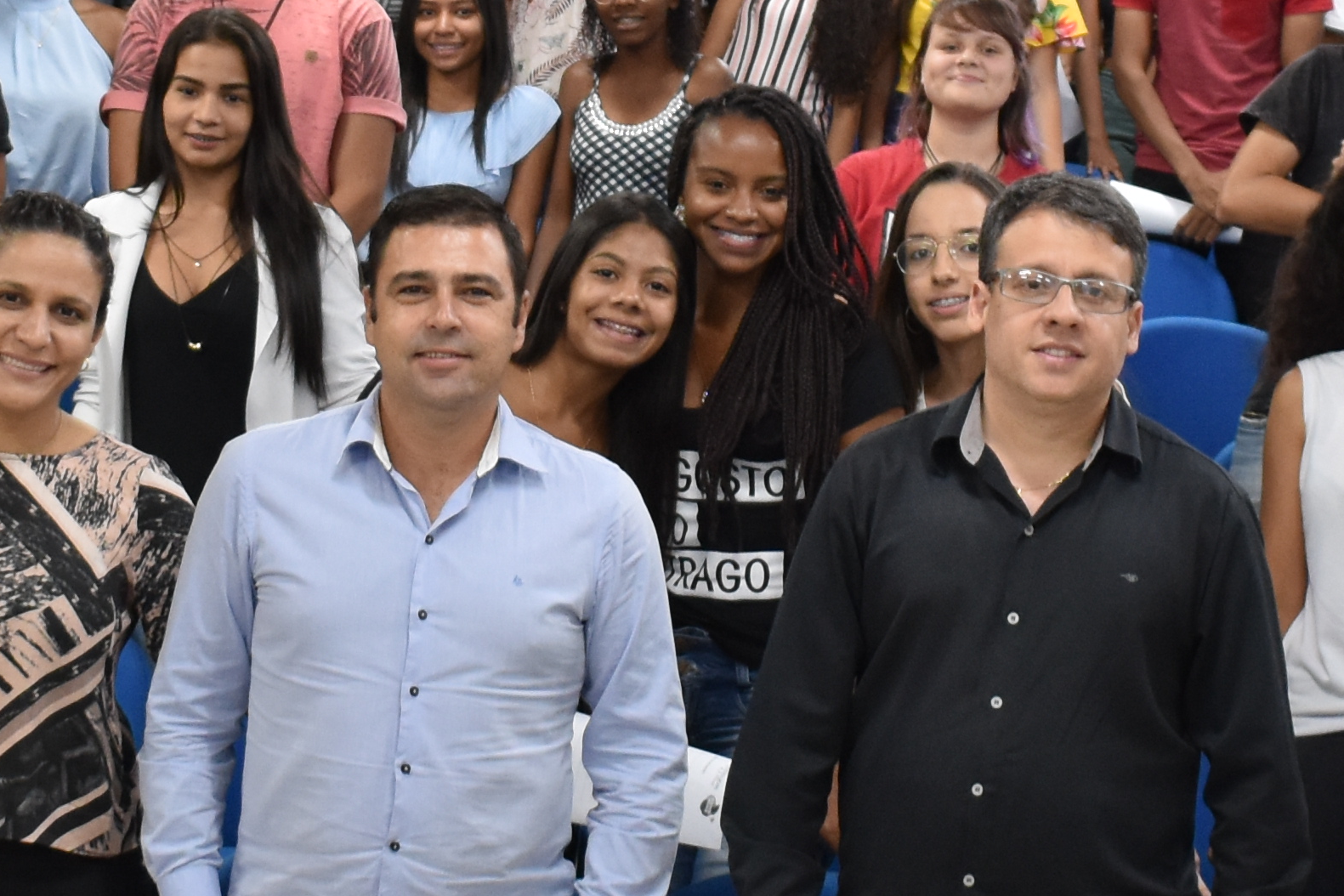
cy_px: 177
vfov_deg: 10.4
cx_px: 648
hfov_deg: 15.7
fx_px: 4886
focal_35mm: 131
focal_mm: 23
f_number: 3.8
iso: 800
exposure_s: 1/60
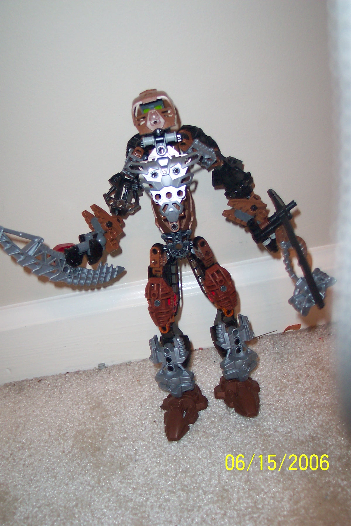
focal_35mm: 38
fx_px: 556
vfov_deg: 50.7
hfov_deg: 35.1
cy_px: 263
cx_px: 176
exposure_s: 1/30
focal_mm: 8
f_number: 2.8
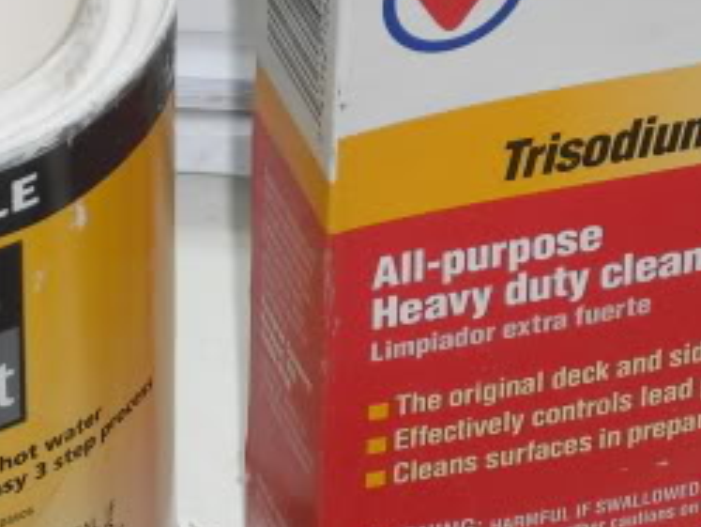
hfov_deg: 6.8
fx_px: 5876
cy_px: 180
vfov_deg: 5.1
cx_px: 245
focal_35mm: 290
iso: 100
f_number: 5.2
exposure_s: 1/100
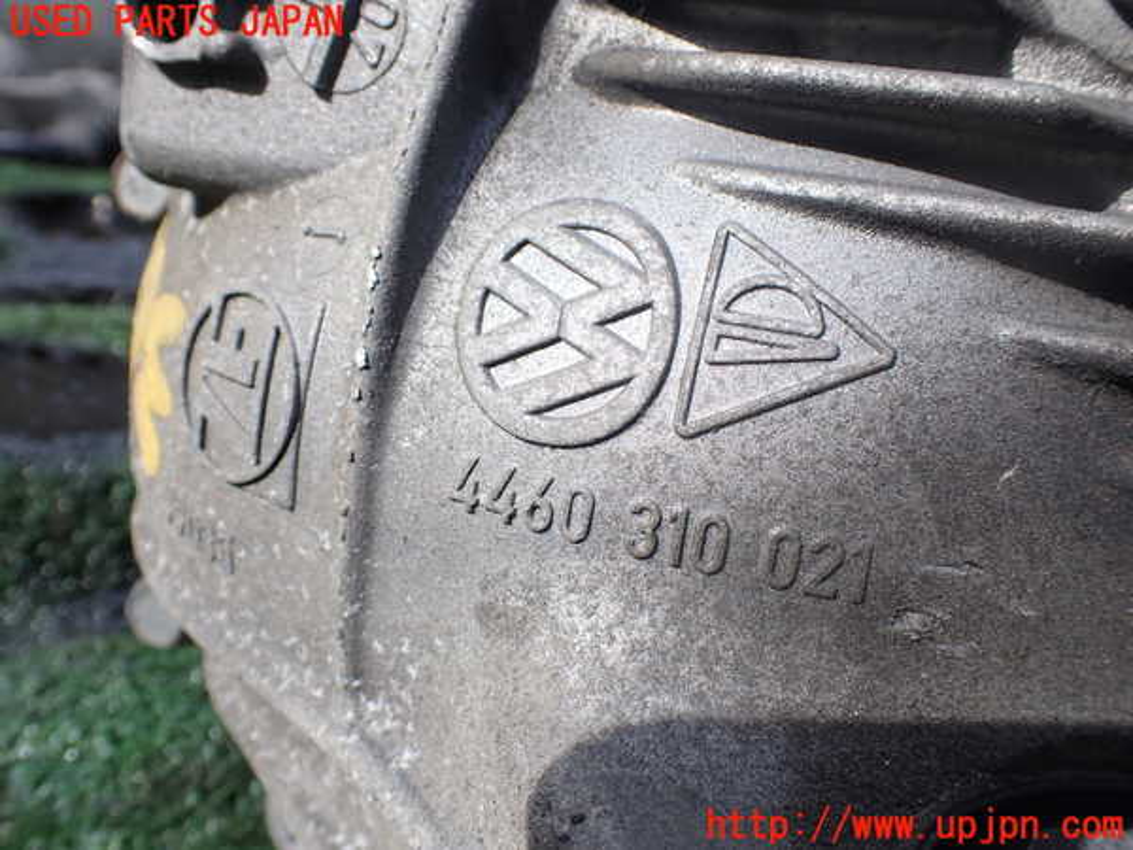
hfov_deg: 60.0
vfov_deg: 46.8
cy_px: 425
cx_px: 566
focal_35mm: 30
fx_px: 982
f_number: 3.2
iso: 100
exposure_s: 1/500
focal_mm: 5.4
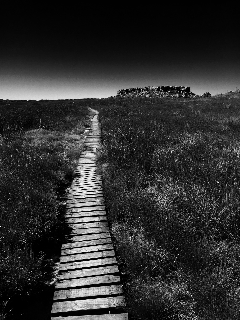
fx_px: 268
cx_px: 120
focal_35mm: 29
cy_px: 160
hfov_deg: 48.2
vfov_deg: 61.7
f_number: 2.2
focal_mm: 4.15
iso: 32
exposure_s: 1/1647
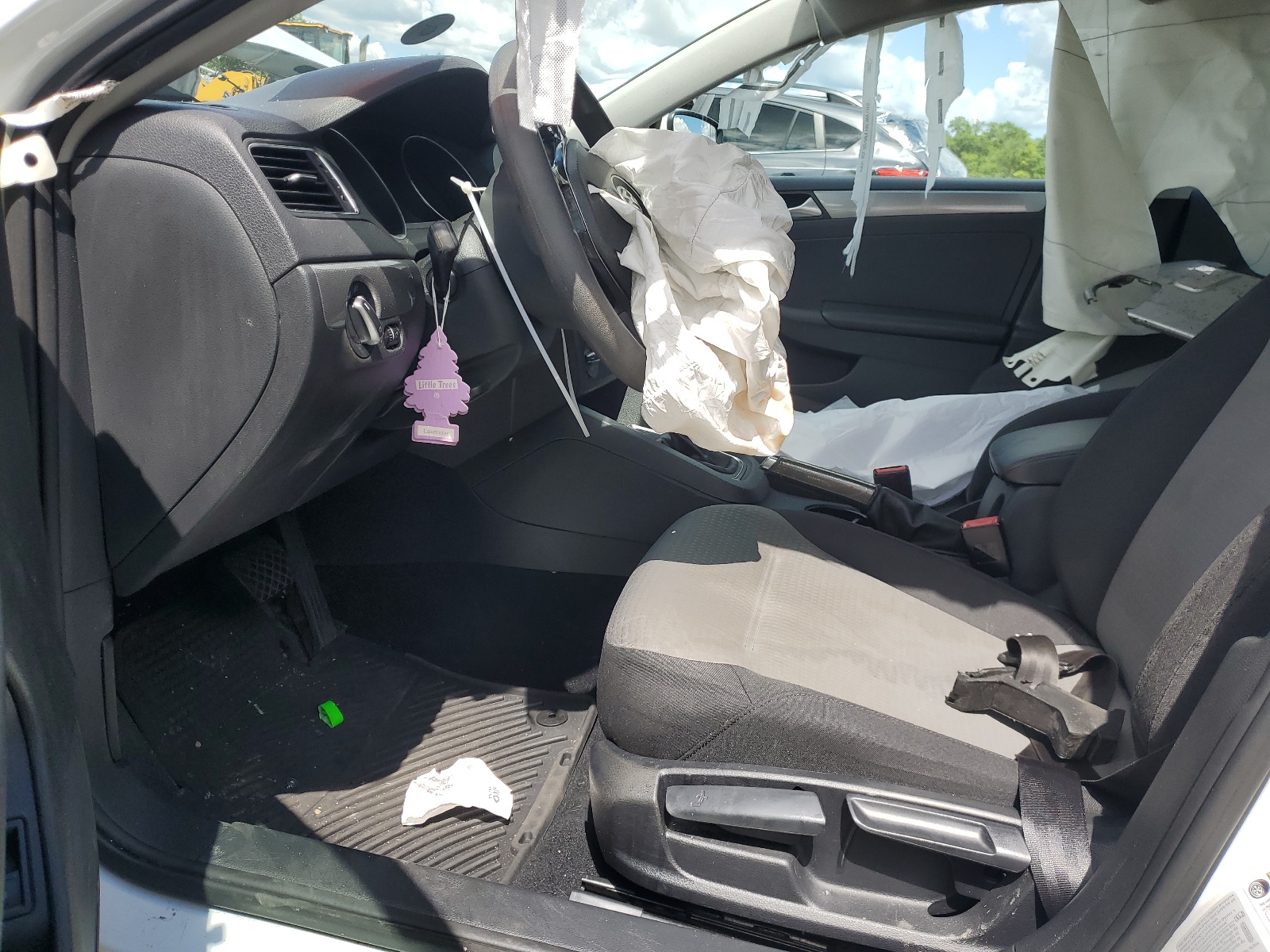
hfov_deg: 67.3
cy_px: 476
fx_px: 954
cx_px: 635
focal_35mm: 26
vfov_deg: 53.1
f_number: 1.5
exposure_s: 1/1250
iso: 50
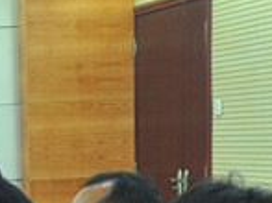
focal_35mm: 167
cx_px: -250
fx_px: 1311
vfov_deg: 8.6
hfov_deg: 10.9
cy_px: 328
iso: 2500
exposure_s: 1/80
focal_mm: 32
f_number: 4.5
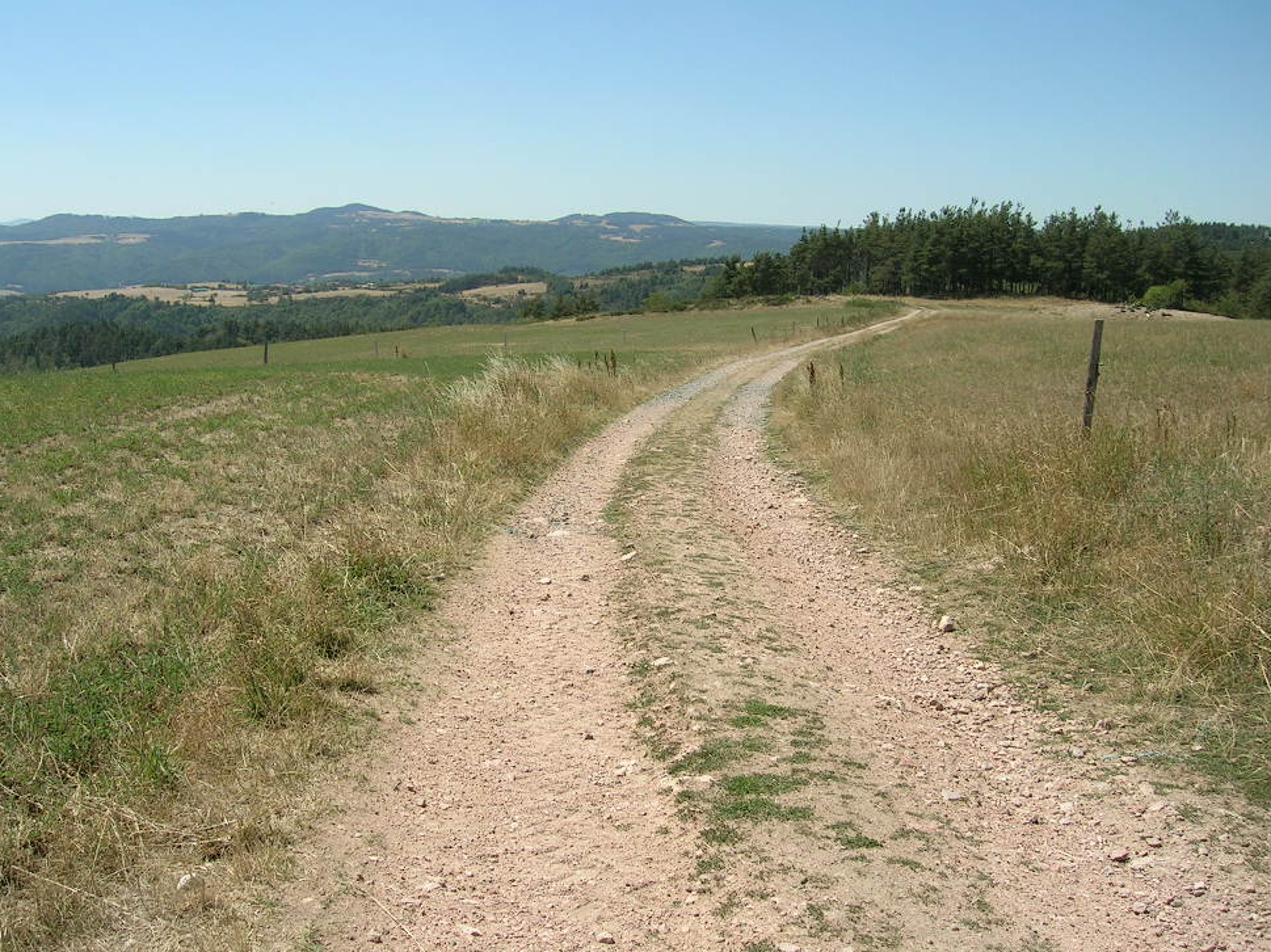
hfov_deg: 50.2
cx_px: 622
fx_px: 1358
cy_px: 479
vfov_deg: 38.6
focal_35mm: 37
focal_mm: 5.4
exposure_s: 1/454
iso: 50
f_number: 4.8
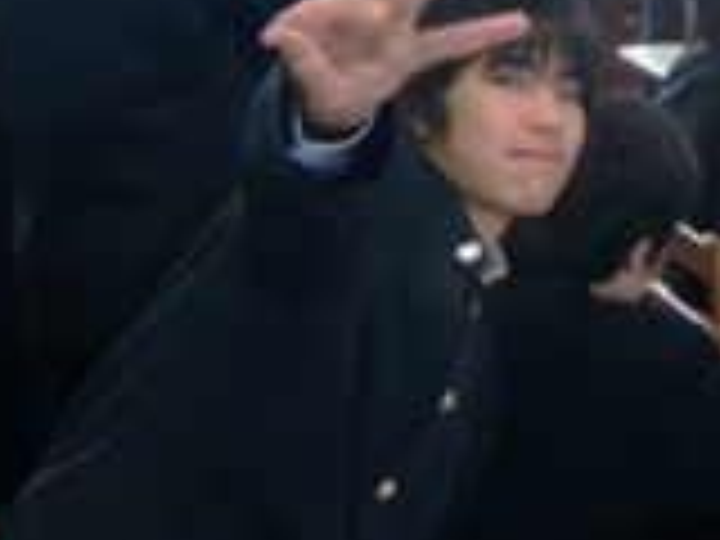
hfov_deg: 17.1
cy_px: -180
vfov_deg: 12.8
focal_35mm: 112
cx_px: 734
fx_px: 2330
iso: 160
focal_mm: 7.1
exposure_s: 1/60
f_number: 3.8
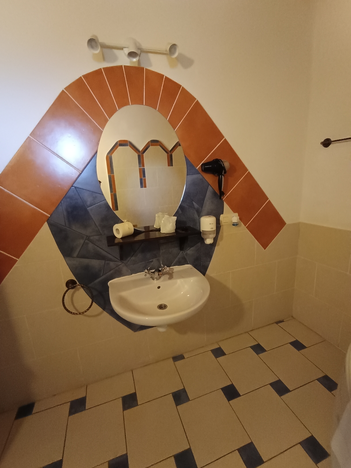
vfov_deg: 94.5
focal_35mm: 16
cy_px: 234
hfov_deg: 78.1
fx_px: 216
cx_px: 176
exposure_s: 1/14.3
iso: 1179
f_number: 2.2
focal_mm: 1.65
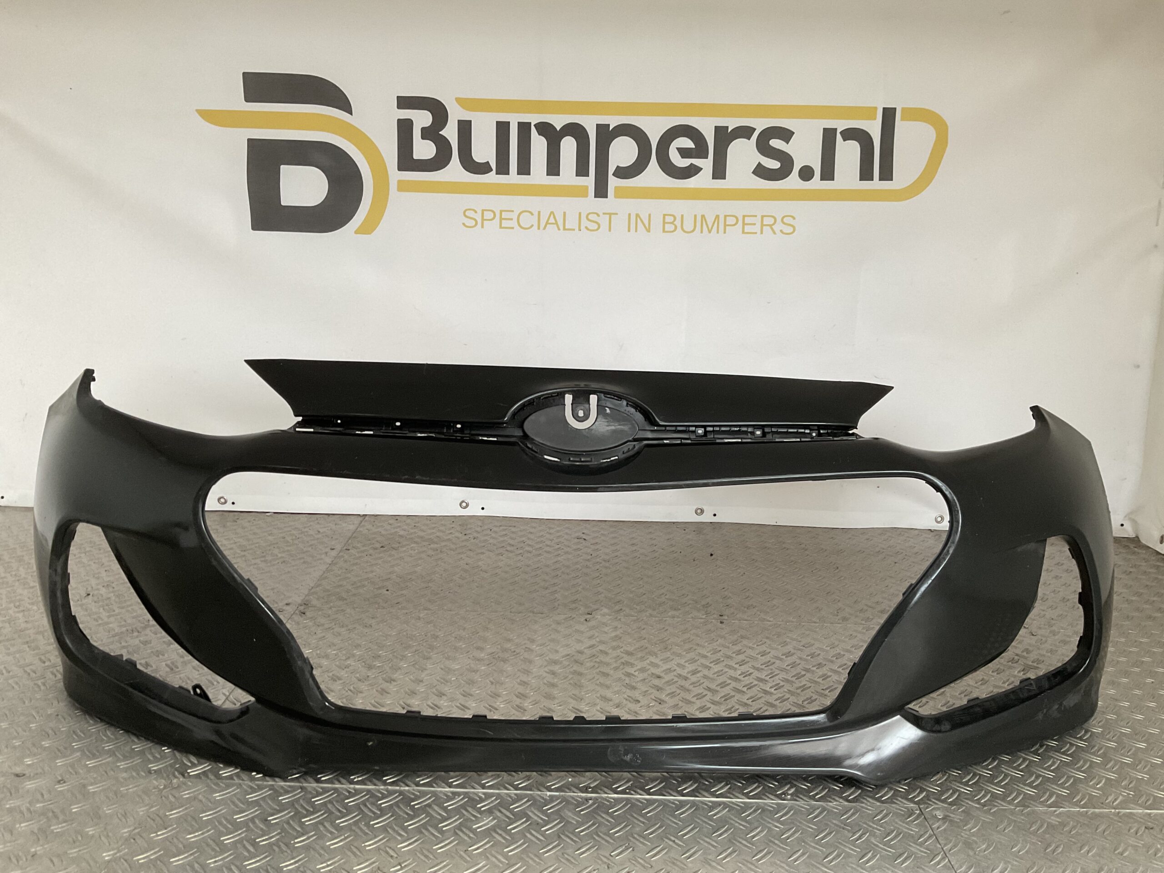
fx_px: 975
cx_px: 582
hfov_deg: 61.7
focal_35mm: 29
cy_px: 436
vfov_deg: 48.2
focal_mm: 3
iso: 100
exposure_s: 1/50
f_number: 1.8
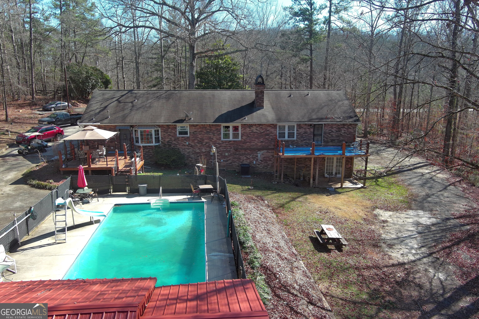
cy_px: 160
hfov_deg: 63.7
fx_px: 386
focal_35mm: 29
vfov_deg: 45.0
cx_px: 240
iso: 161
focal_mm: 10.57
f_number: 2.8
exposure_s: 1/25.1
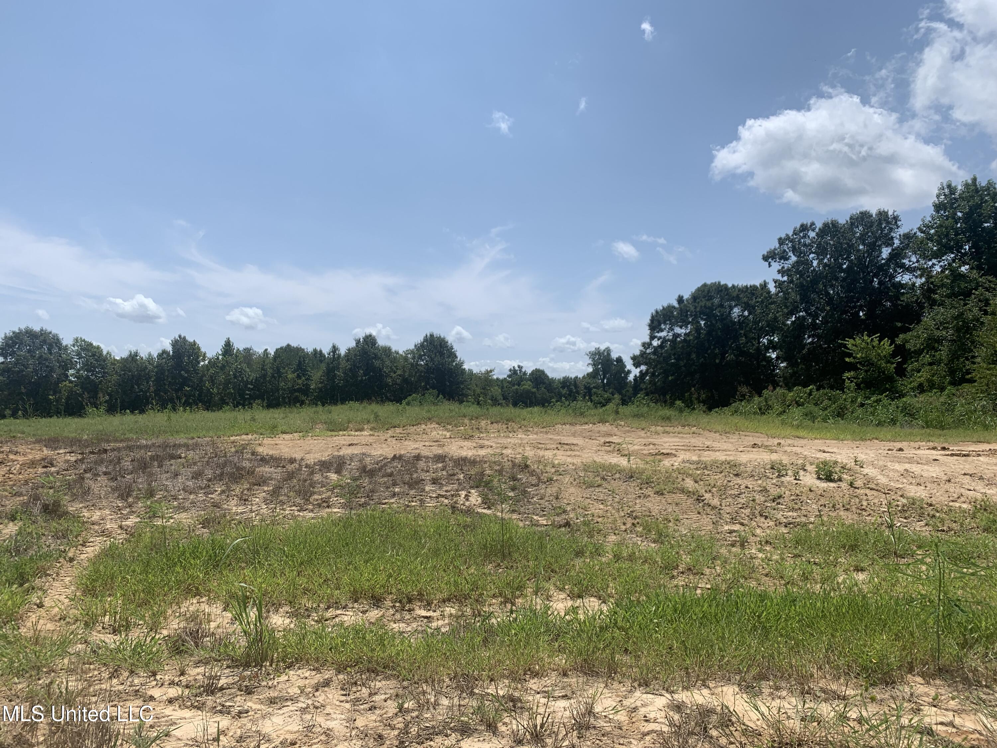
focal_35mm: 26
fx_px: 749
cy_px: 374
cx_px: 498
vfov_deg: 53.1
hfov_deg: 67.3
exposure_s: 1/4098
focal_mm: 4.25
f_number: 1.8
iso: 25
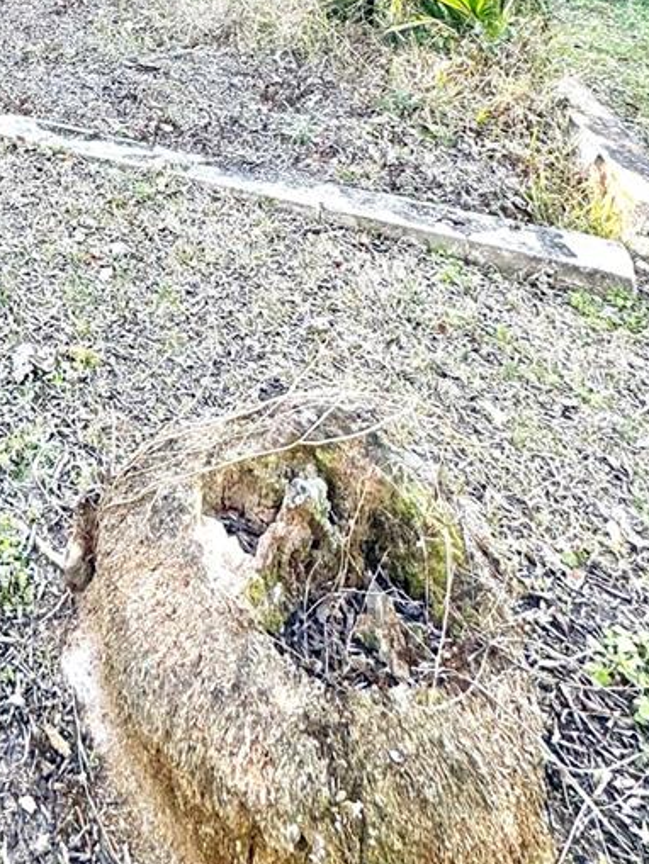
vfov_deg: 42.0
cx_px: -15
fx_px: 825
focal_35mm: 33
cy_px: -114
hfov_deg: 37.8
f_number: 2.2
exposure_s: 1/112
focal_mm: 2.22
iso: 40
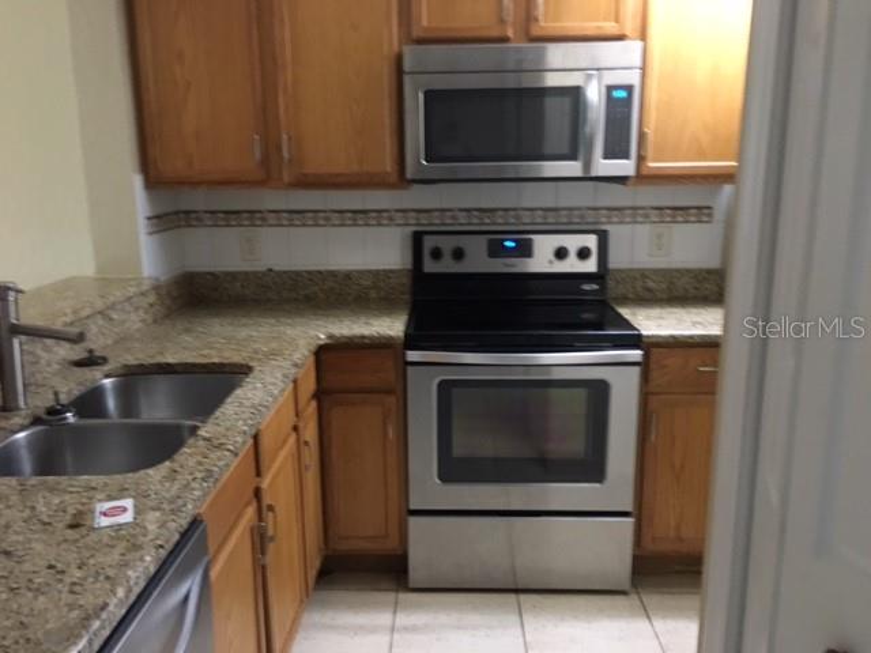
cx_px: 436
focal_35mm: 29
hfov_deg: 61.7
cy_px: 326
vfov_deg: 48.2
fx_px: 730
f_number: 2.2
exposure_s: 1/15
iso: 400
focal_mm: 4.15
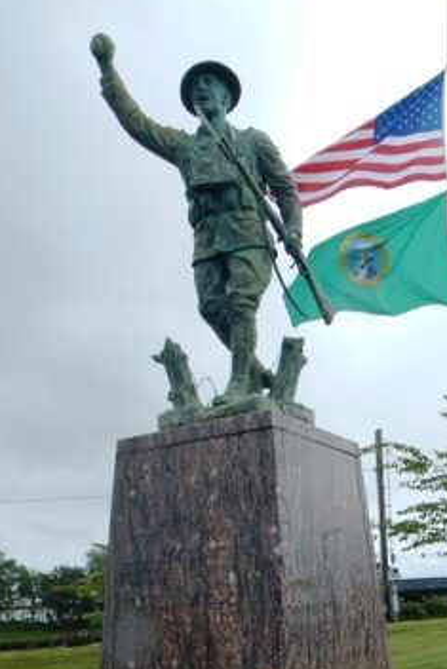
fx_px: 726
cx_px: 287
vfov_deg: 47.3
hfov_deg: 34.0
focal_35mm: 39
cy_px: 517
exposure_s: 1/400
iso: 125
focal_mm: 4
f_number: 6
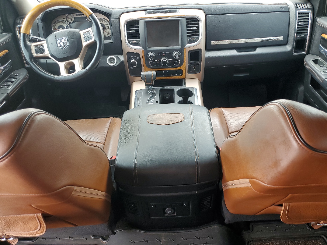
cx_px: 163
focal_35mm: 27
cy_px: 123
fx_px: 255
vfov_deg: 51.4
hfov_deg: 65.3
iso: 67
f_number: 1.5
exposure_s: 1/100
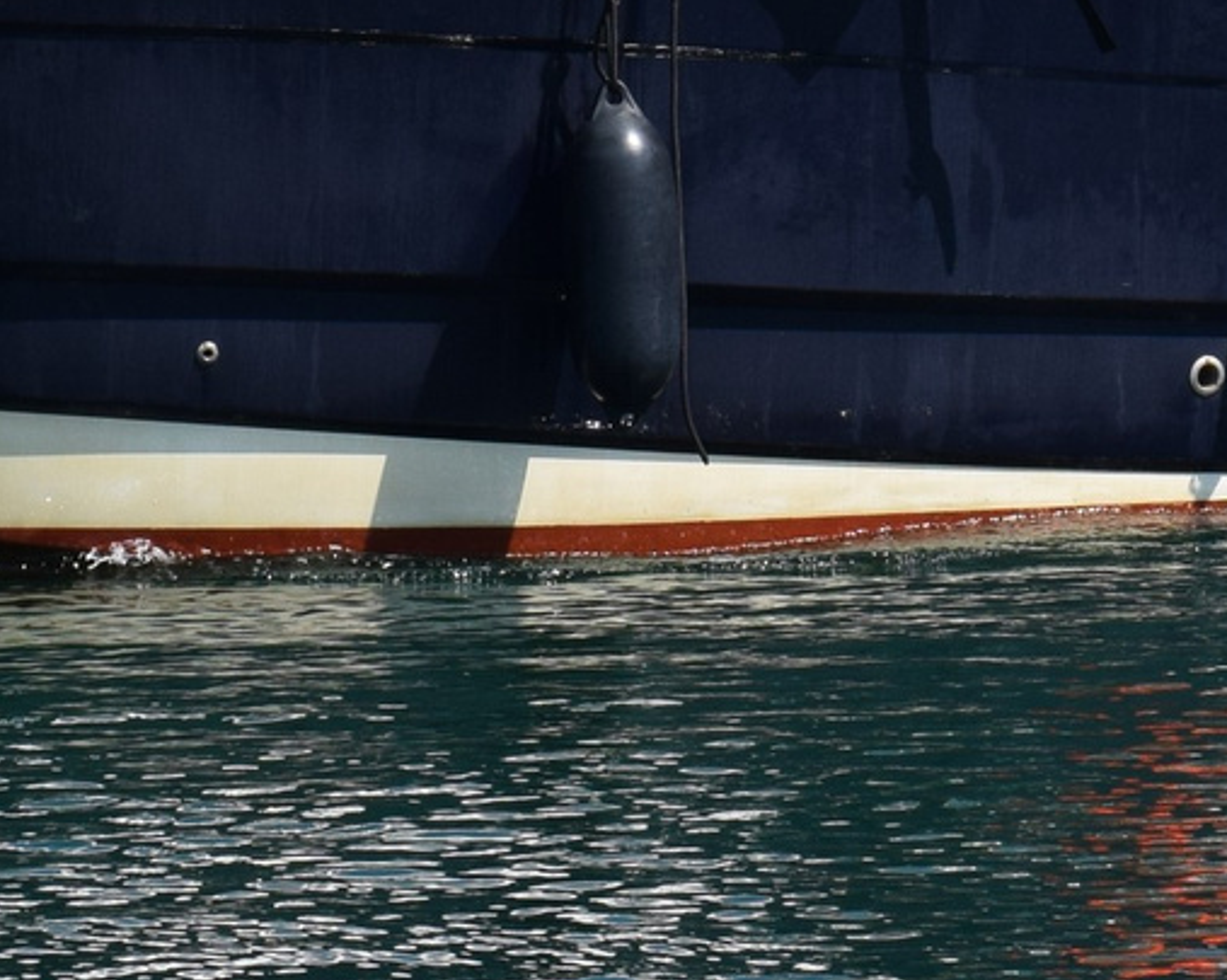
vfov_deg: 4.2
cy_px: -596
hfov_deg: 5.2
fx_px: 13429
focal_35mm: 370
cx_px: 474
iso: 200
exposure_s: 1/500
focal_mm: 52
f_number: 11
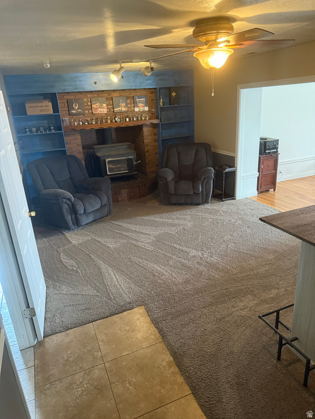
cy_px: 210
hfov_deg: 56.8
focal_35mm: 24
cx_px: 158
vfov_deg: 71.6
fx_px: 291
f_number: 1.78
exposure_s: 1/40
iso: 800
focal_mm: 6.76
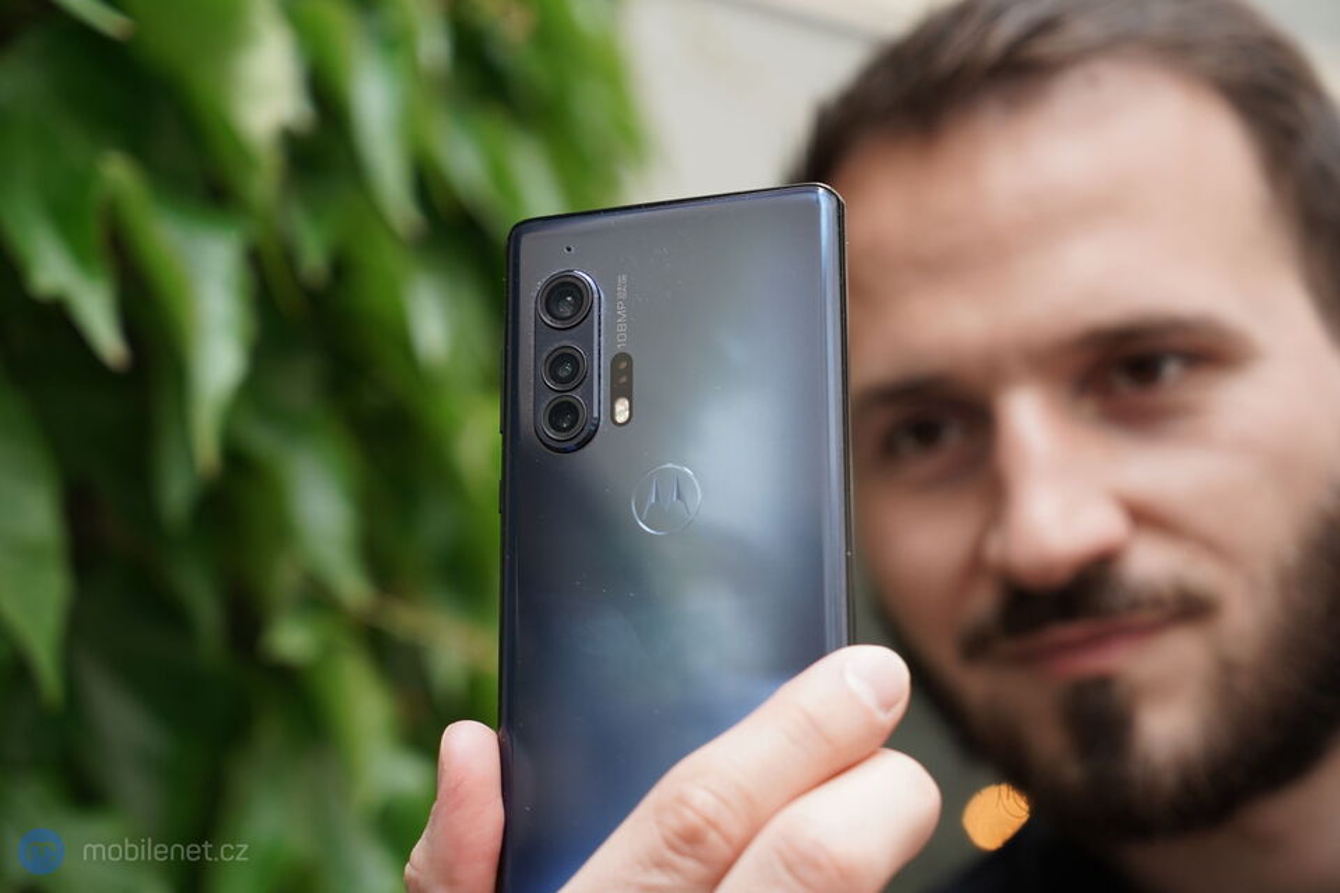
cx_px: 670
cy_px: 446
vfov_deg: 19.5
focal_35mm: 70
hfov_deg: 28.8
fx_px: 2605
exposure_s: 1/200
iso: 500
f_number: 5
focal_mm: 70
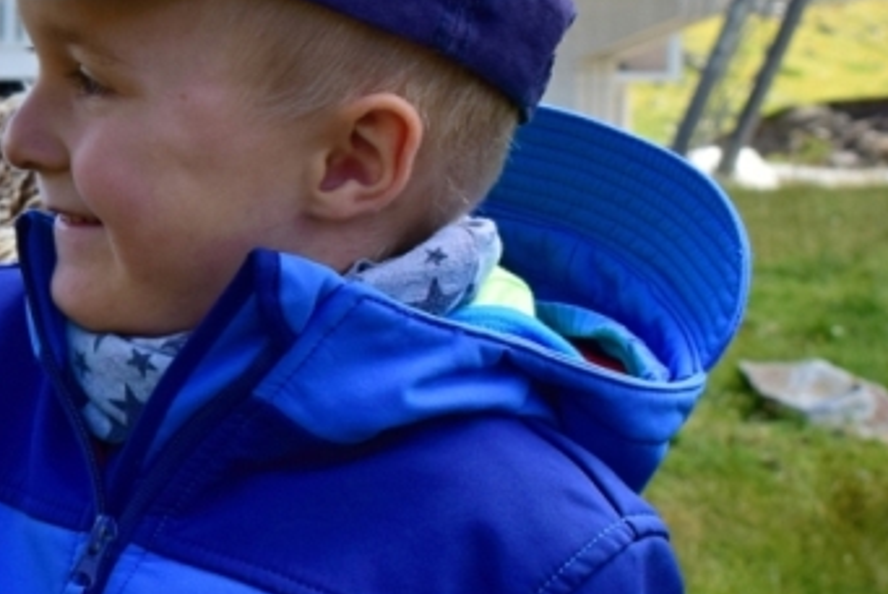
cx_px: -289
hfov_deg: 15.4
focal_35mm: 126
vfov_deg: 10.9
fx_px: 3111
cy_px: 163
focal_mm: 28
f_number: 9
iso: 200
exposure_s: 1/200
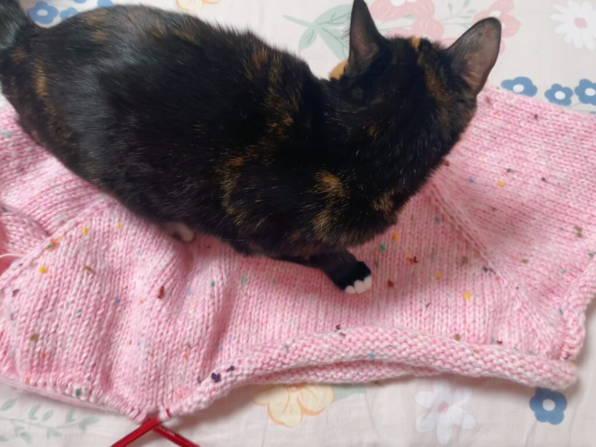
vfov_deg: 53.1
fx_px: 448
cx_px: 298
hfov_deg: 67.3
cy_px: 224
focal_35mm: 26
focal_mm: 4.2
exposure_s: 1/50
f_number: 1.6
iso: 125
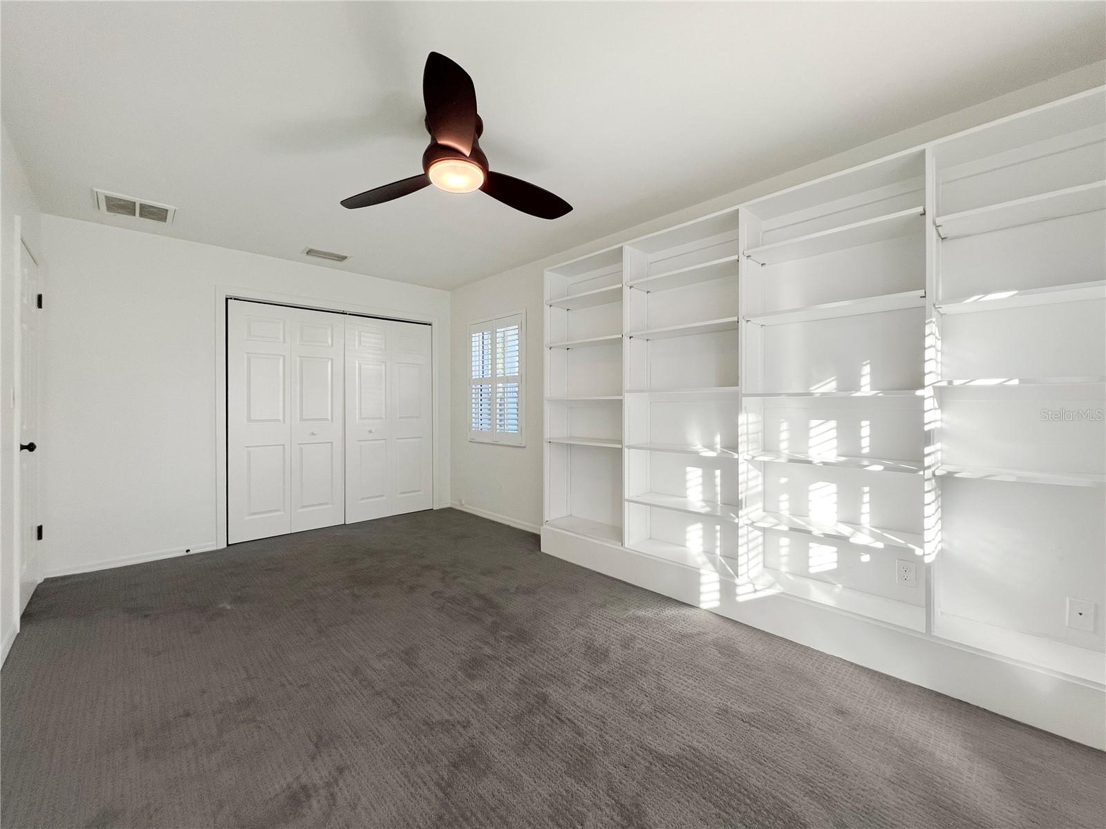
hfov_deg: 106.2
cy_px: 414
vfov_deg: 89.9
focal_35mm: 13
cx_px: 553
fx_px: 415
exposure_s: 1/120
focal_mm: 1.57
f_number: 1.8
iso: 100
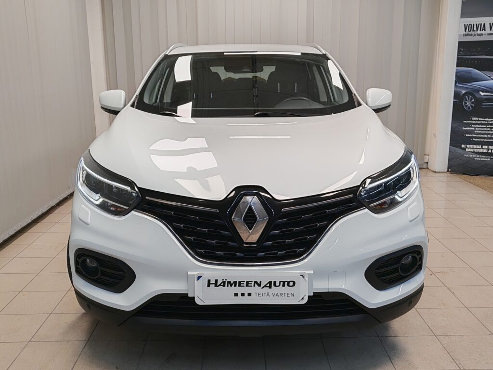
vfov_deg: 41.8
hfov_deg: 54.0
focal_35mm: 34
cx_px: 246
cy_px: 185
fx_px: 484
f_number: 1.6
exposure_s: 1/150
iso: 64
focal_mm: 5.4
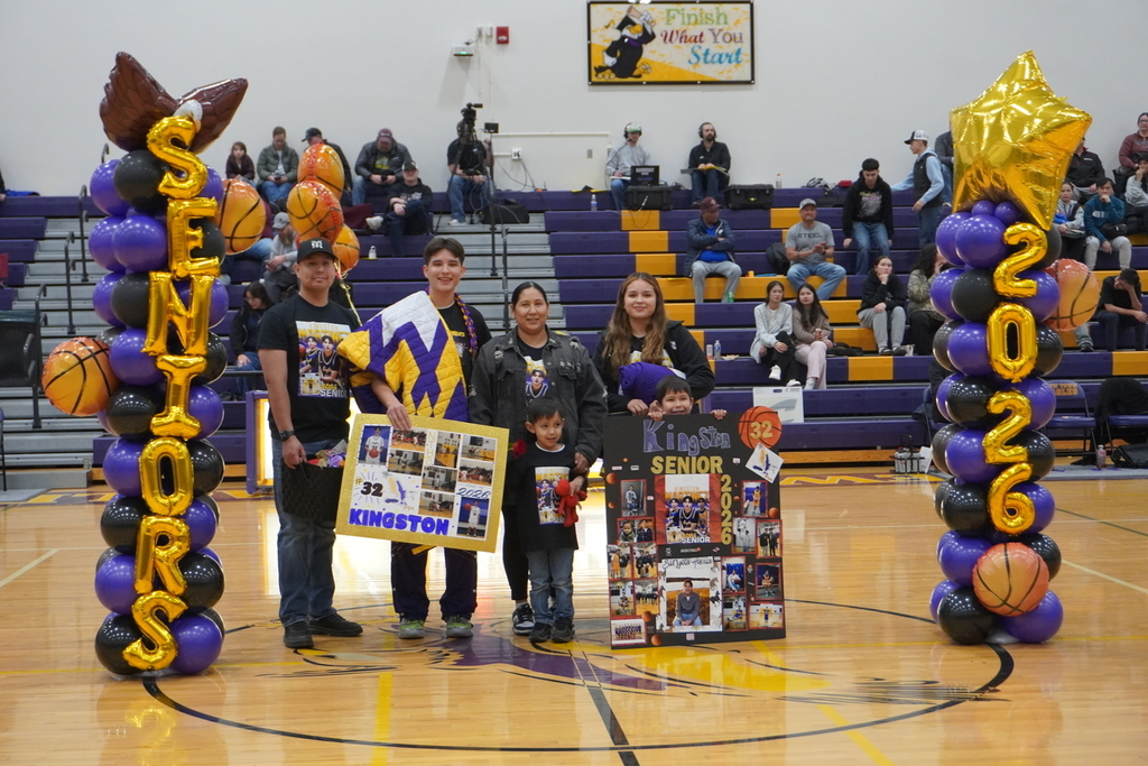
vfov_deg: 24.4
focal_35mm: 56
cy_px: 383
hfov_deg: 35.9
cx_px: 574
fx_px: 1770
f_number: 5.6
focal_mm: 37
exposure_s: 1/160
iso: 2500
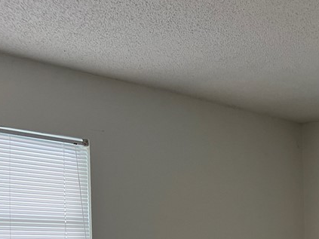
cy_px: 262
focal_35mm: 63
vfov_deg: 22.0
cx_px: 377
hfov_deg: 27.3
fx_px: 580
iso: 100
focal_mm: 5.7
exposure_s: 1/60
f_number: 1.5
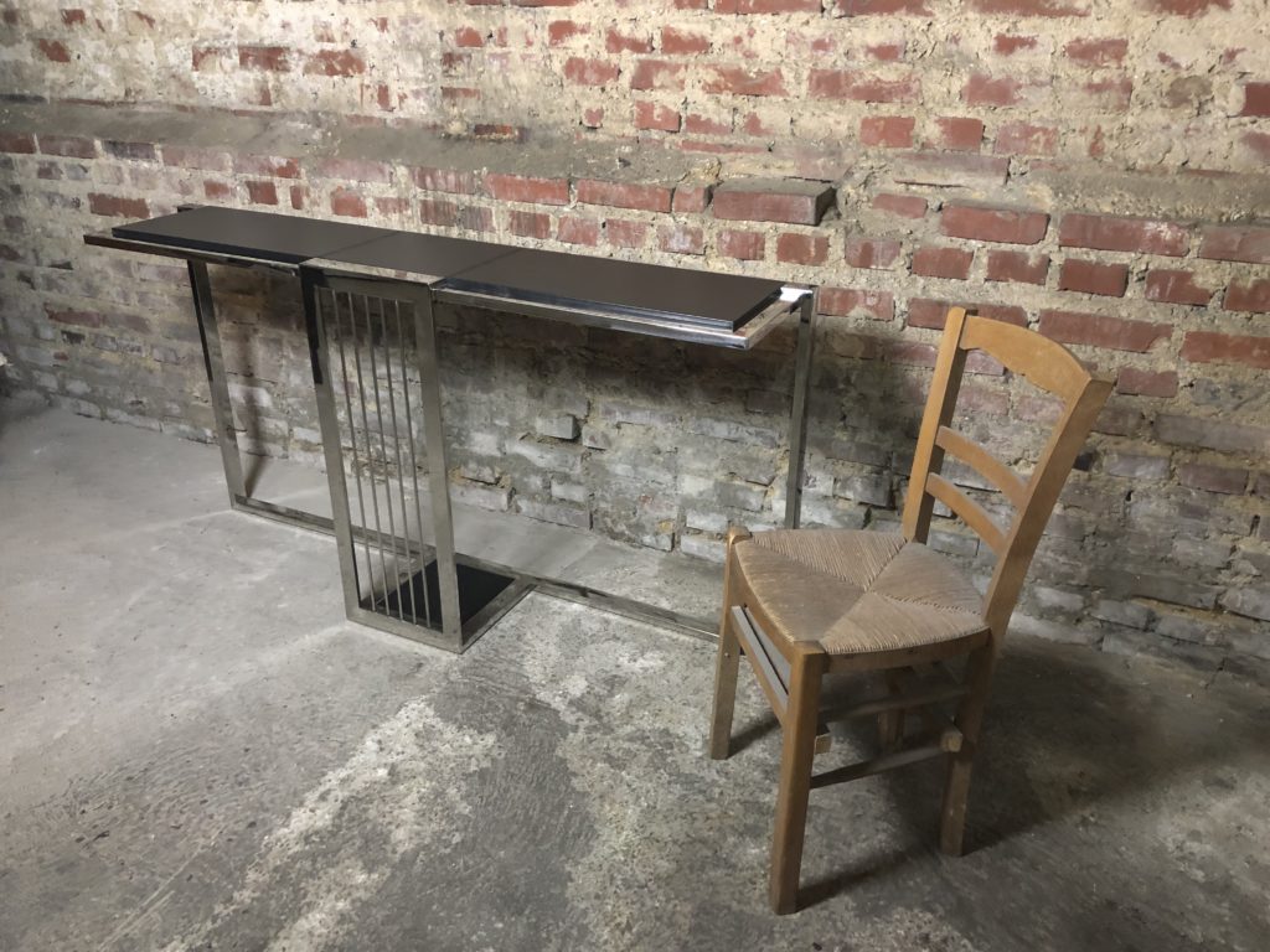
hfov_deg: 63.4
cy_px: 476
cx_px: 635
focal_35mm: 28
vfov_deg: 49.7
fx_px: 1027
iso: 100
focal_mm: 4
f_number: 1.8
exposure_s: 1/11
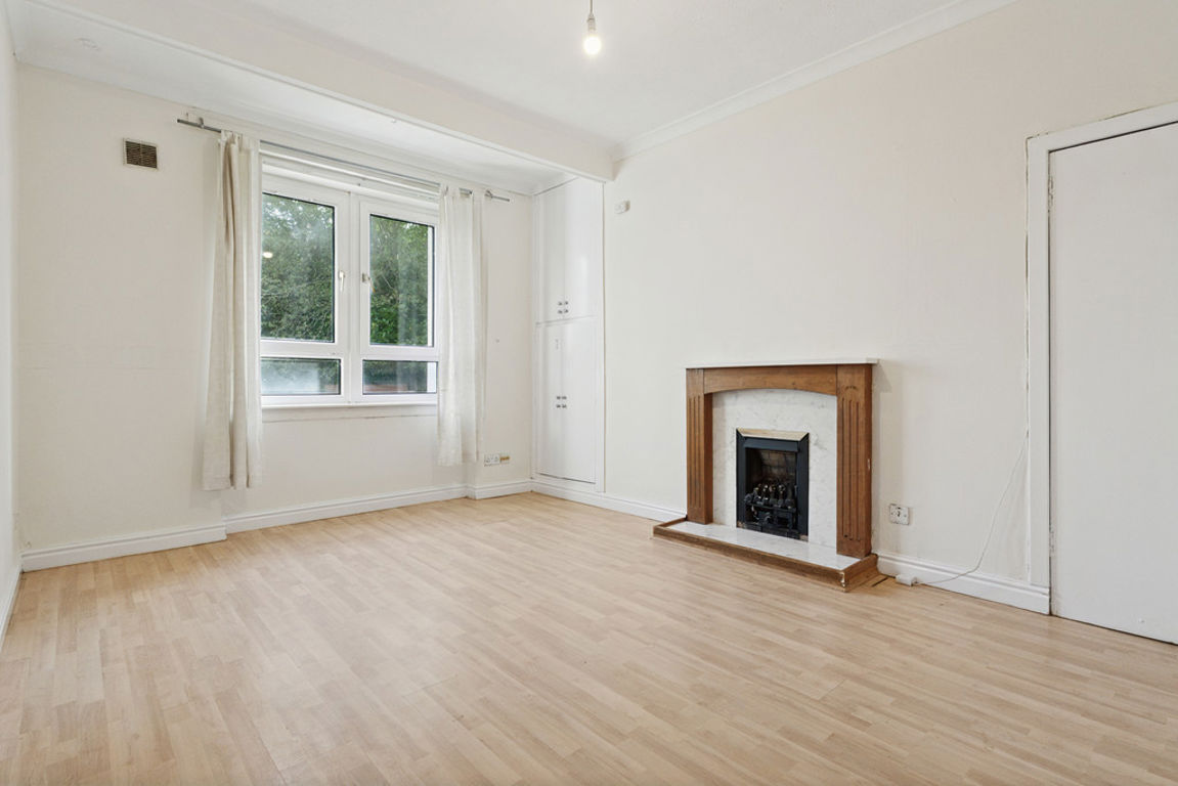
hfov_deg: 95.0
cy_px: 393
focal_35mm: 16
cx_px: 589
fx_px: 540
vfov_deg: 72.1
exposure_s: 1/40
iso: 320
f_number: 9
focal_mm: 11
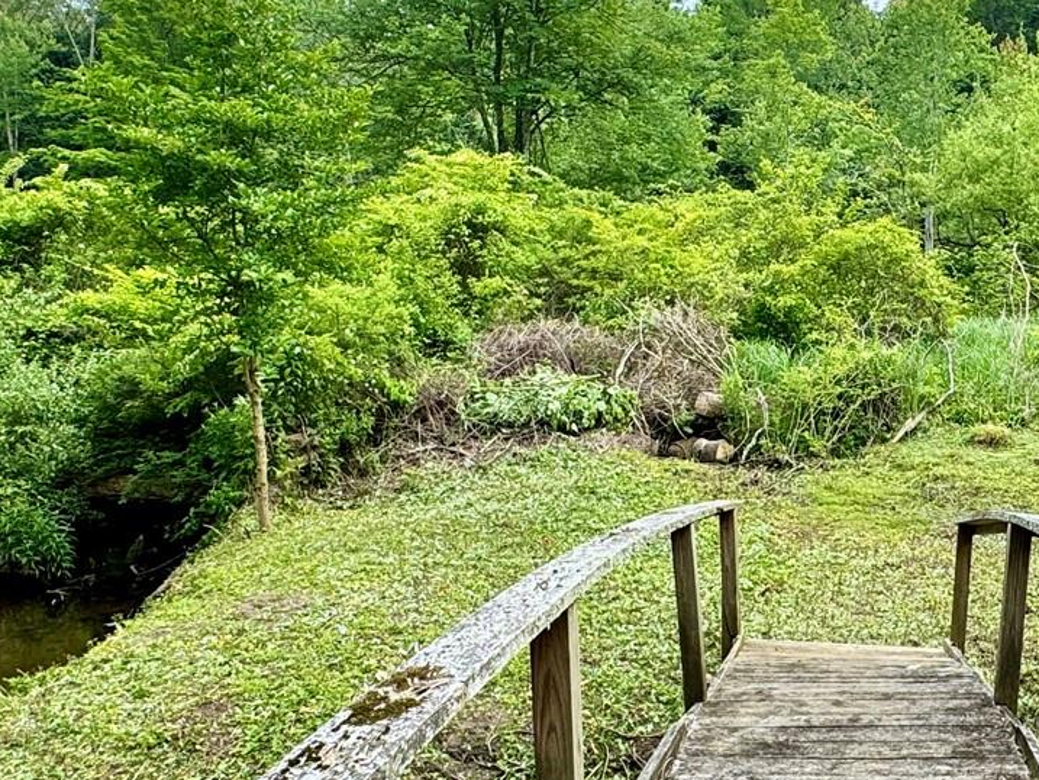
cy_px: 381
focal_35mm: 40
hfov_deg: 44.6
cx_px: 822
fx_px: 1201
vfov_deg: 36.0
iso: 50
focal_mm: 2.22
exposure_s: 1/600
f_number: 2.2
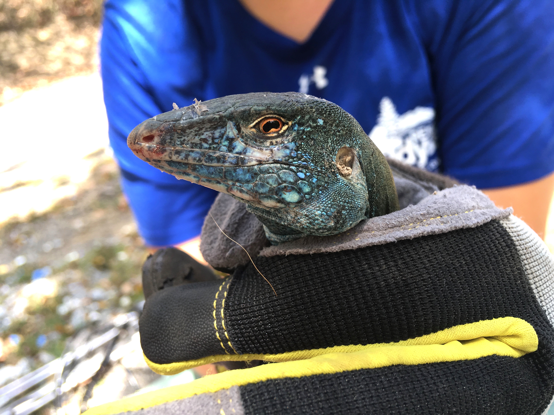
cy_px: 208
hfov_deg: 61.7
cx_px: 277
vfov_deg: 48.2
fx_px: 464
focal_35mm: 29
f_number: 2.2
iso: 25
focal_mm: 4.15
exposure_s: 1/114
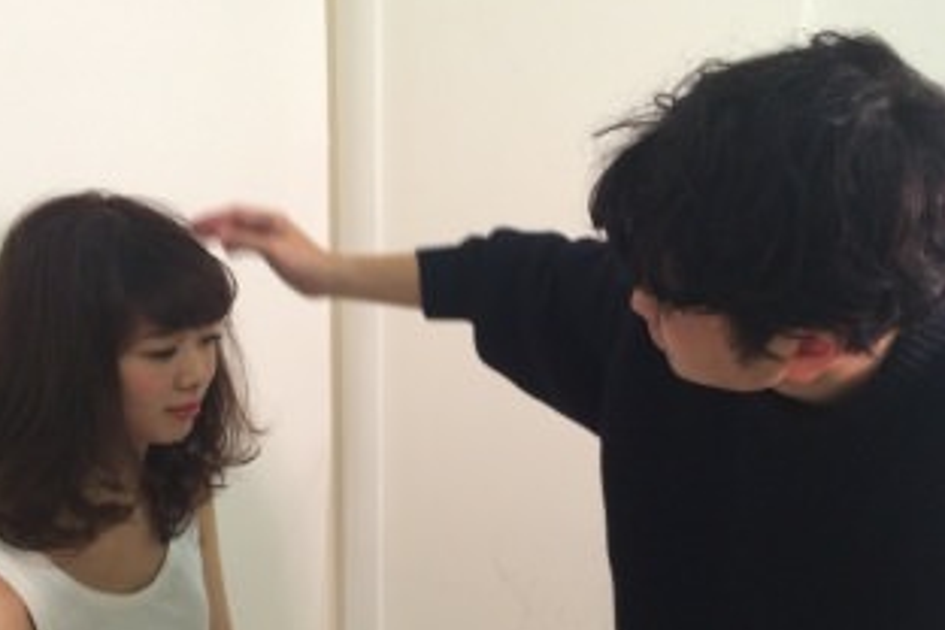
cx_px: 488
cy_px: 430
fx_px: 1050
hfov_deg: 48.5
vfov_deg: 33.1
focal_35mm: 40
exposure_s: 1/20
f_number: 2.2
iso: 320
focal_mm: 4.12
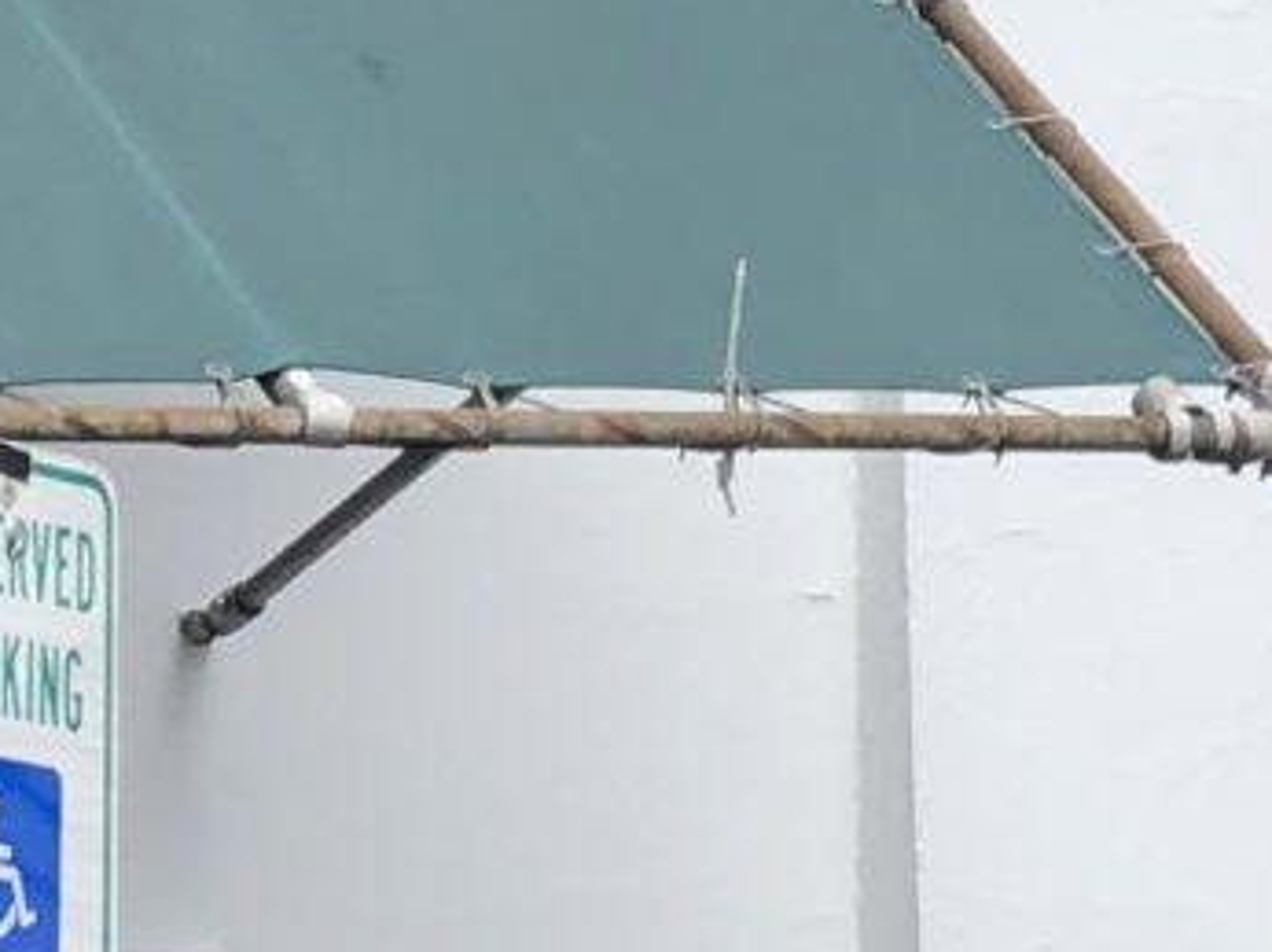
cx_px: -3331
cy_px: 1103
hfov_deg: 4.8
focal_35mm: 385
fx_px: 14137
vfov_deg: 3.8
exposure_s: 1/276
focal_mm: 6
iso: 16
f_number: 2.4
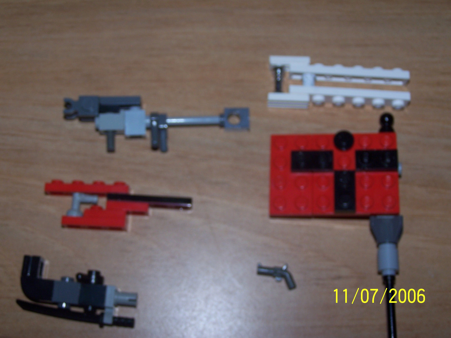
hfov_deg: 32.7
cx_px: 226
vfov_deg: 24.8
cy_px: 169
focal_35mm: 59
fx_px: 769
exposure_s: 1/60
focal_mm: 9.8
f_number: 3.2
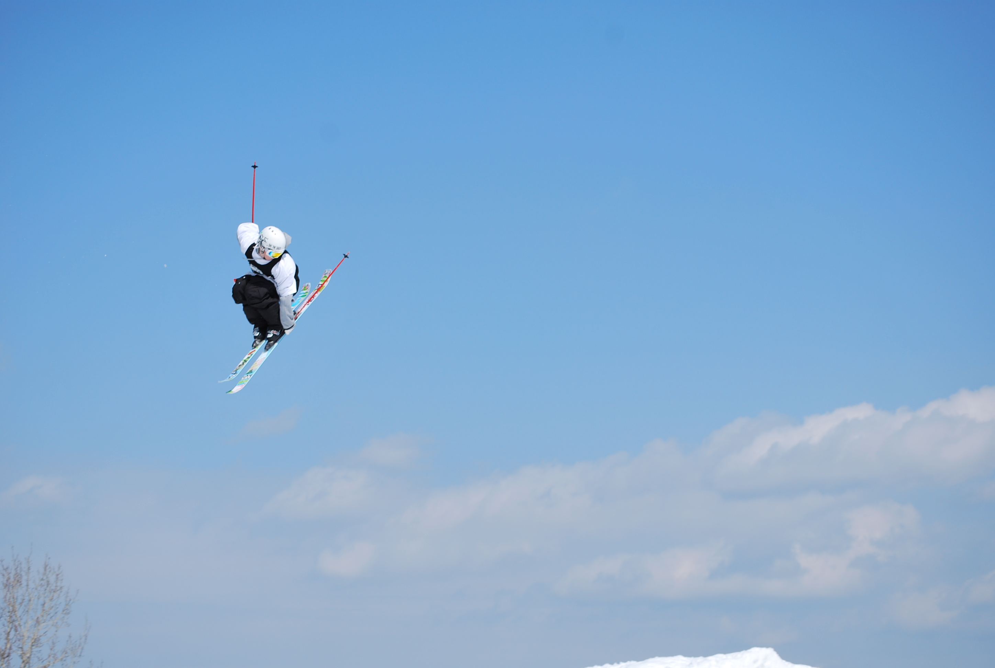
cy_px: 334
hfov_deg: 21.9
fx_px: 2576
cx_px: 498
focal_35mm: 93
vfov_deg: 14.8
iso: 100
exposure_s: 1/640
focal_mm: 62
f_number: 6.3
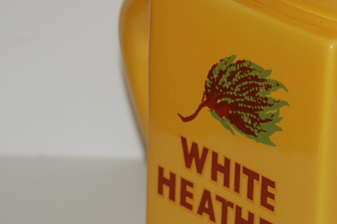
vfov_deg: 5.5
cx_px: 329
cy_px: 148
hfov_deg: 8.2
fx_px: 2339
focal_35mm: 250
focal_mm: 62
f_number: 5.3
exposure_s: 1/60
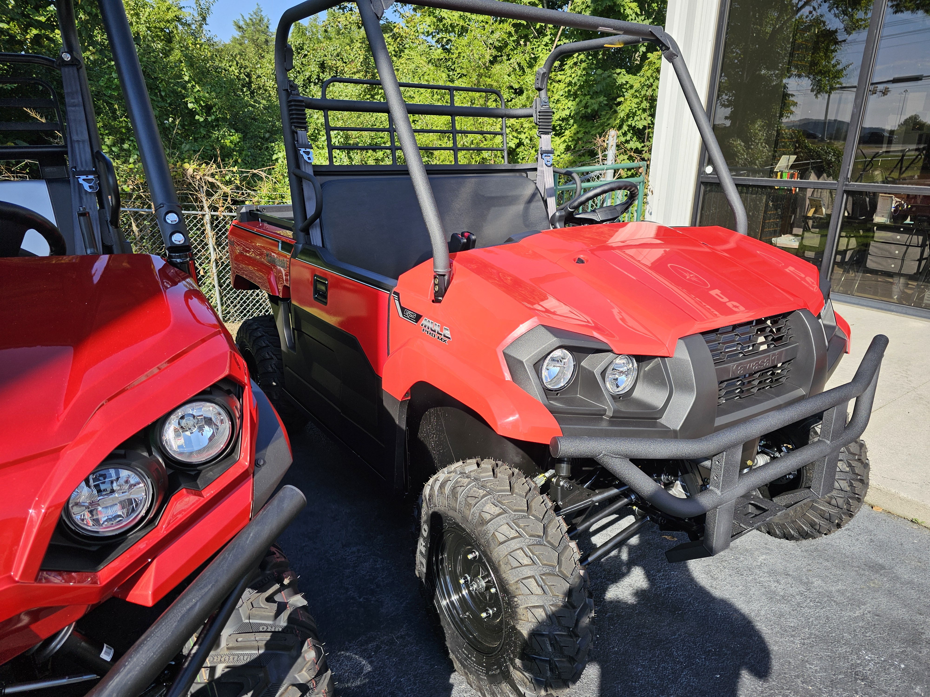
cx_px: 465
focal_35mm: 23
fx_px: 618
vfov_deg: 58.9
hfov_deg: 73.9
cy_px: 348
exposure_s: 1/357
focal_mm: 6.3
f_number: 1.7
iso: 10
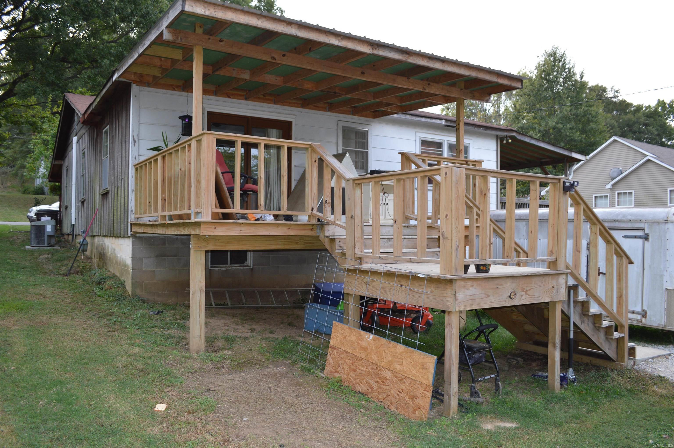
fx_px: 505
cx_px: 337
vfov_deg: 47.8
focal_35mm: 27
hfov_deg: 67.4
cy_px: 224
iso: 180
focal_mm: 18
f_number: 4
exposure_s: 1/125
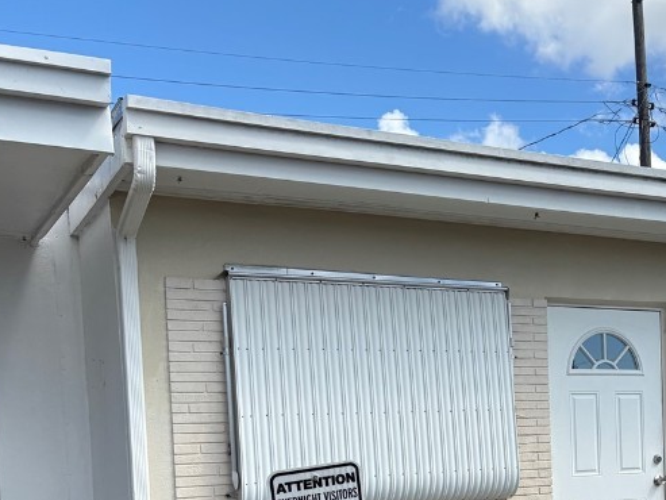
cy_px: 488
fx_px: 1039
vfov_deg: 25.8
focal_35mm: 54
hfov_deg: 34.0
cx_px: 569
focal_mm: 5.96
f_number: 1.6
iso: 50
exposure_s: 1/2865
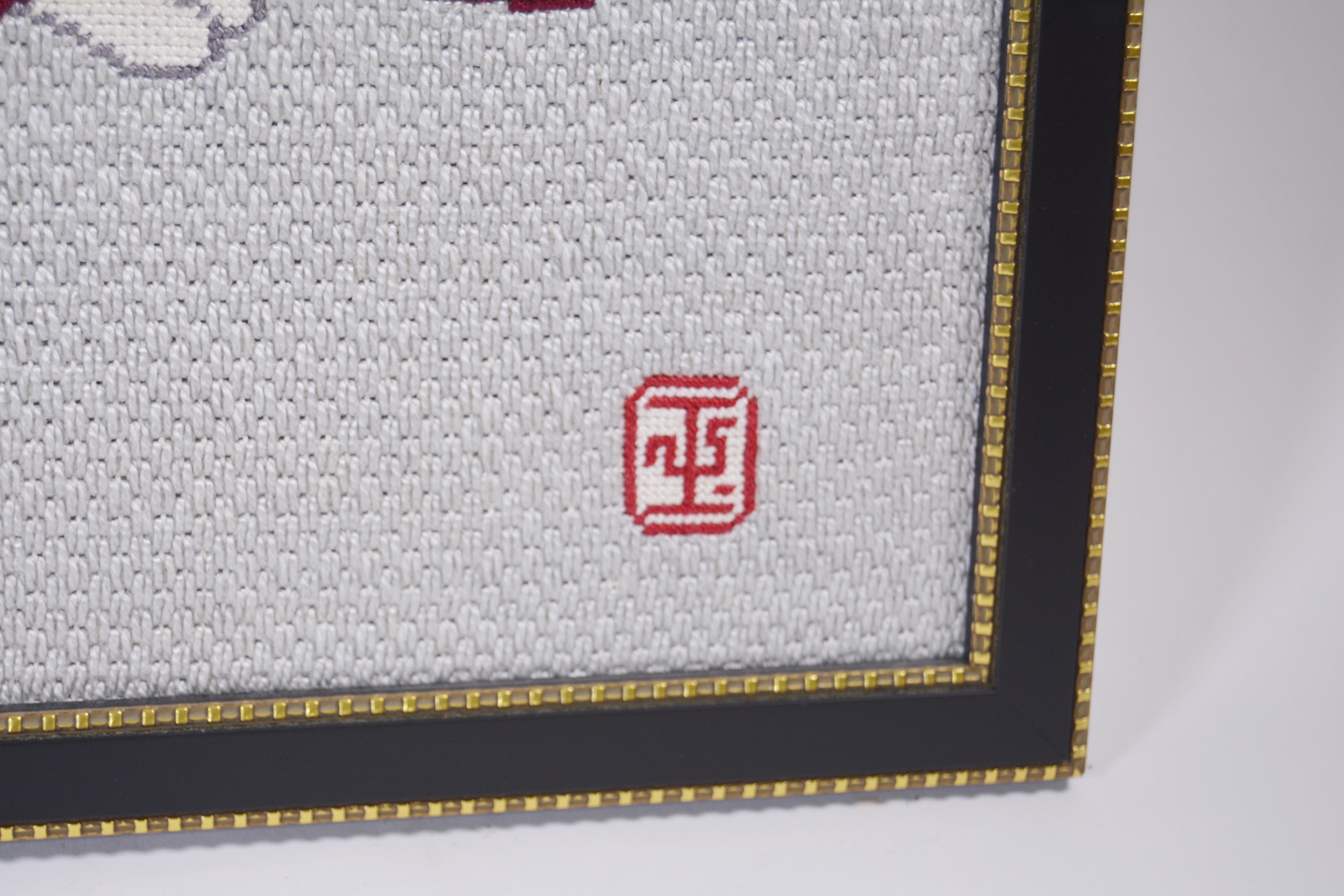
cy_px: 448
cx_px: 672
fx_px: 2688
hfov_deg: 28.1
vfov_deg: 18.9
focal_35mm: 72
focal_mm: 48
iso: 320
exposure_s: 1/125
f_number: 5.6
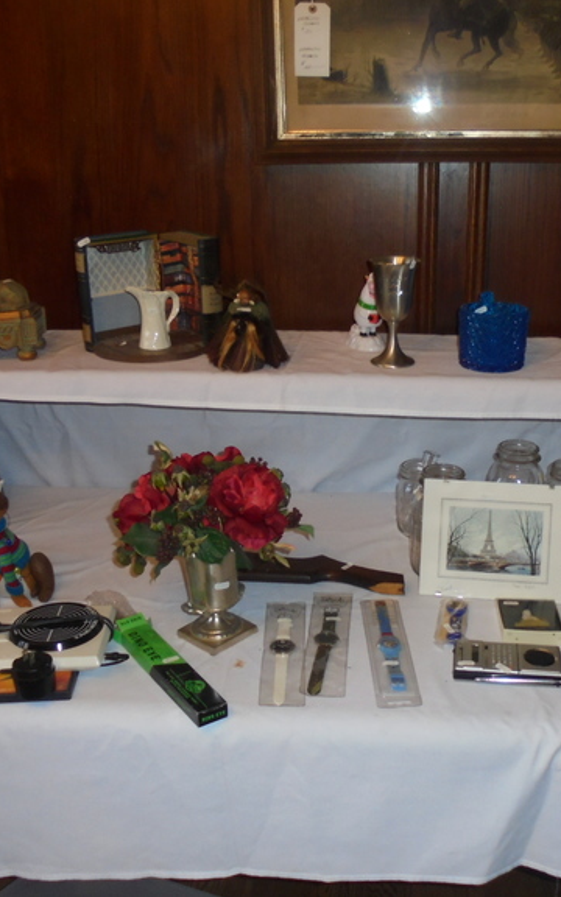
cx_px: 339
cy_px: 448
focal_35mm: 37
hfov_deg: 34.3
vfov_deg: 52.7
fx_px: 905
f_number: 3.5
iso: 200
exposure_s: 1/30
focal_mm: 4.6
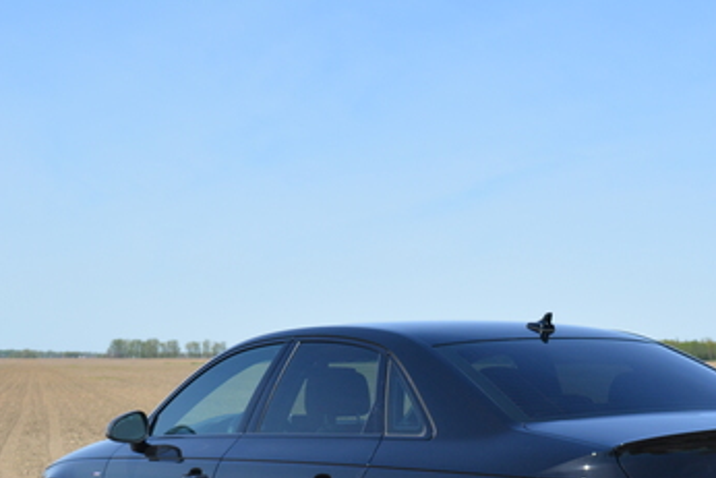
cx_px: 410
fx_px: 1491
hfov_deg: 27.0
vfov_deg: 17.9
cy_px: 434
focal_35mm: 75
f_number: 7.1
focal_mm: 27
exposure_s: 1/1600
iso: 400
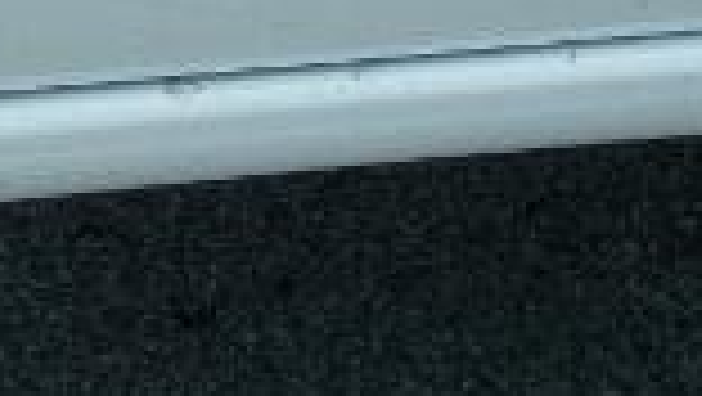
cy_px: -194
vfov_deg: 10.1
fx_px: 2161
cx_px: 360
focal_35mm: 116
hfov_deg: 18.5
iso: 80
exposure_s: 1/400
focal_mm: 4.6
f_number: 3.2
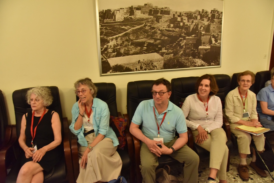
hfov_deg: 73.7
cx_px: 137
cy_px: 92
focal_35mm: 24
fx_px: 183
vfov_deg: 53.1
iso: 3200
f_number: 7.1
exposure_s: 1/200
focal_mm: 24
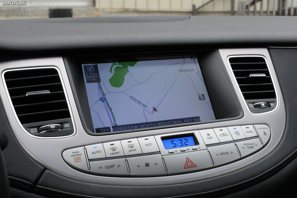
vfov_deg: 26.4
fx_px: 420
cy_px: 99
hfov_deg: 38.9
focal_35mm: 51
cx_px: 148
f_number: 10
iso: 2000
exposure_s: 1/200
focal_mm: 34
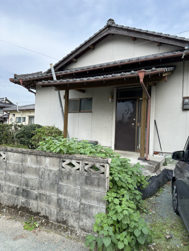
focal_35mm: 24
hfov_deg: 56.8
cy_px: 126
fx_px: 175
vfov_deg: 71.6
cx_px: 94
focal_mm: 6.86
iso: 80
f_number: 1.78
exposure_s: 1/1412
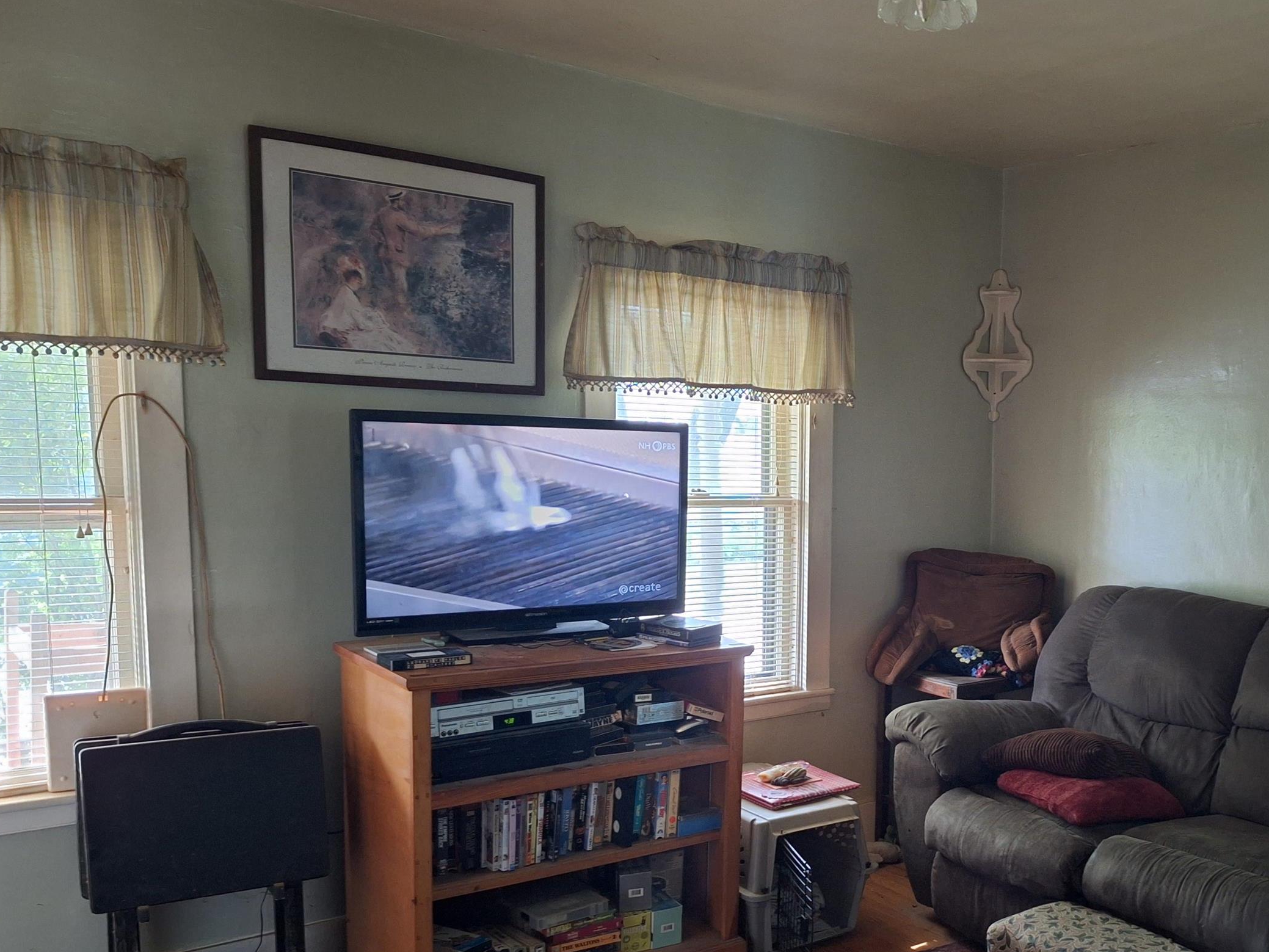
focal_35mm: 34
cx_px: 911
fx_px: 1247
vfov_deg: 41.4
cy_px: 605
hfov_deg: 52.2
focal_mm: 5.54
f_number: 1.8
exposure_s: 1/24
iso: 400
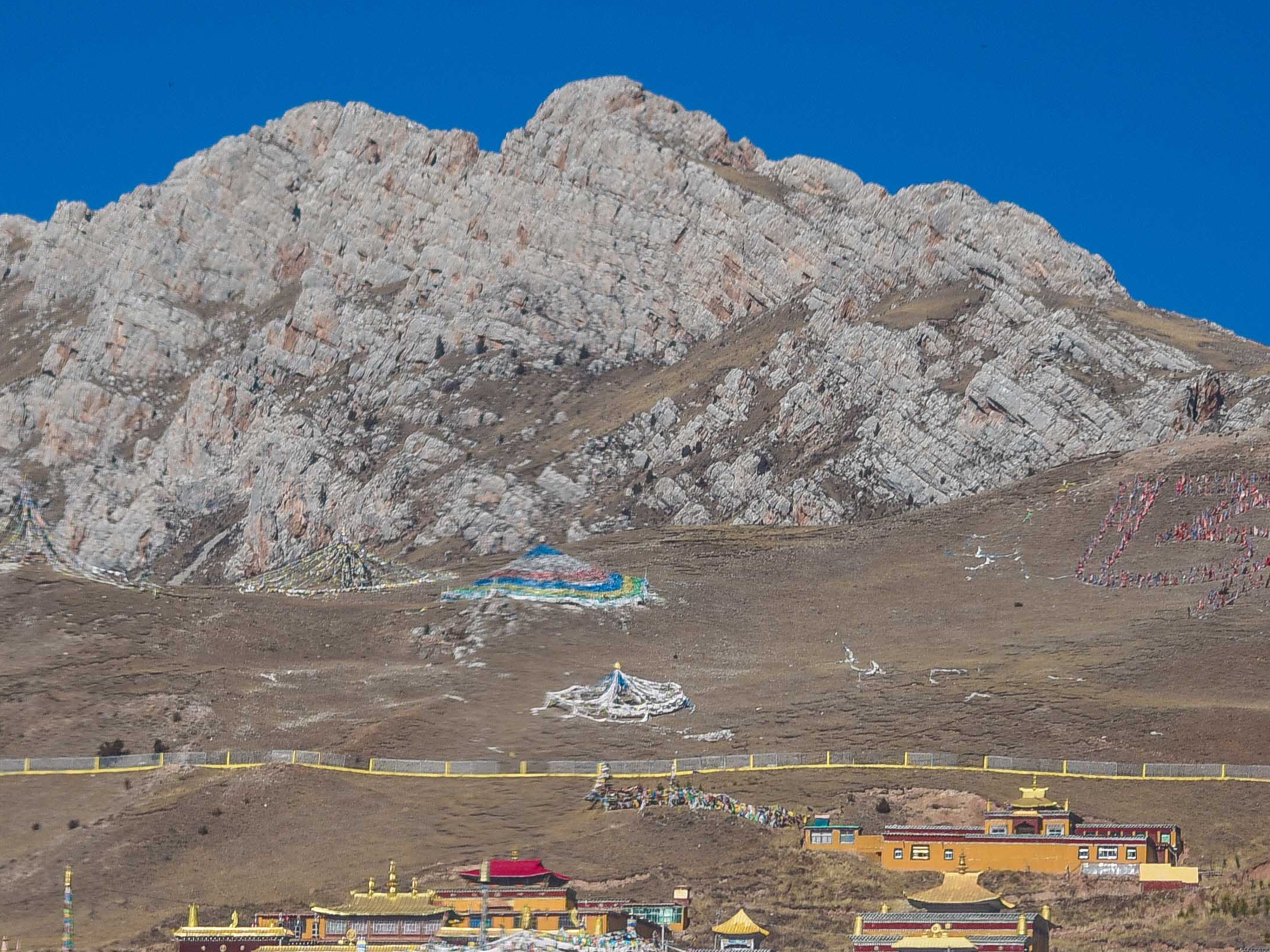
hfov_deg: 7.4
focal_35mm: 268
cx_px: 496
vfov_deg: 5.5
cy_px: 660
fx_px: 9832
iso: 100
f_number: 4.5
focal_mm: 100
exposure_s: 1/1600
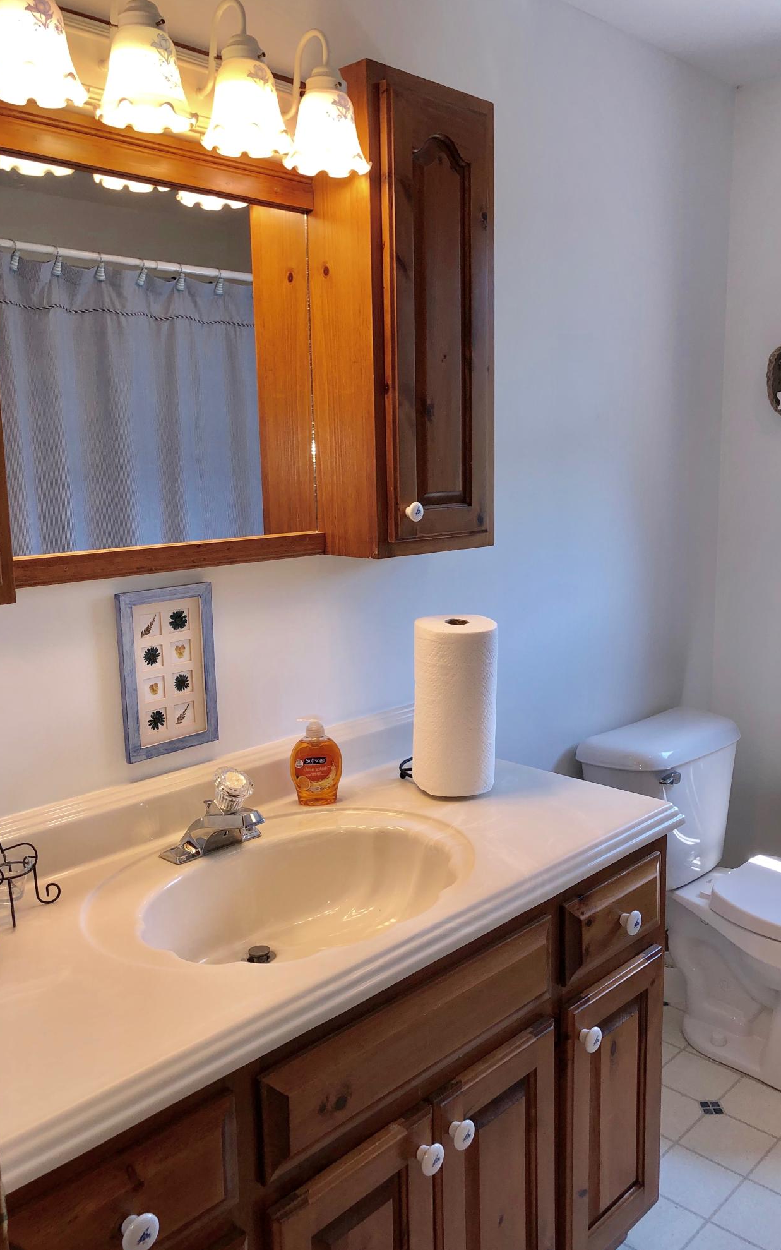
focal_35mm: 30
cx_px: 426
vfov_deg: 62.9
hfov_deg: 41.8
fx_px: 1022
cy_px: 628
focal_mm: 4
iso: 25
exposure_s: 1/120
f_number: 1.8
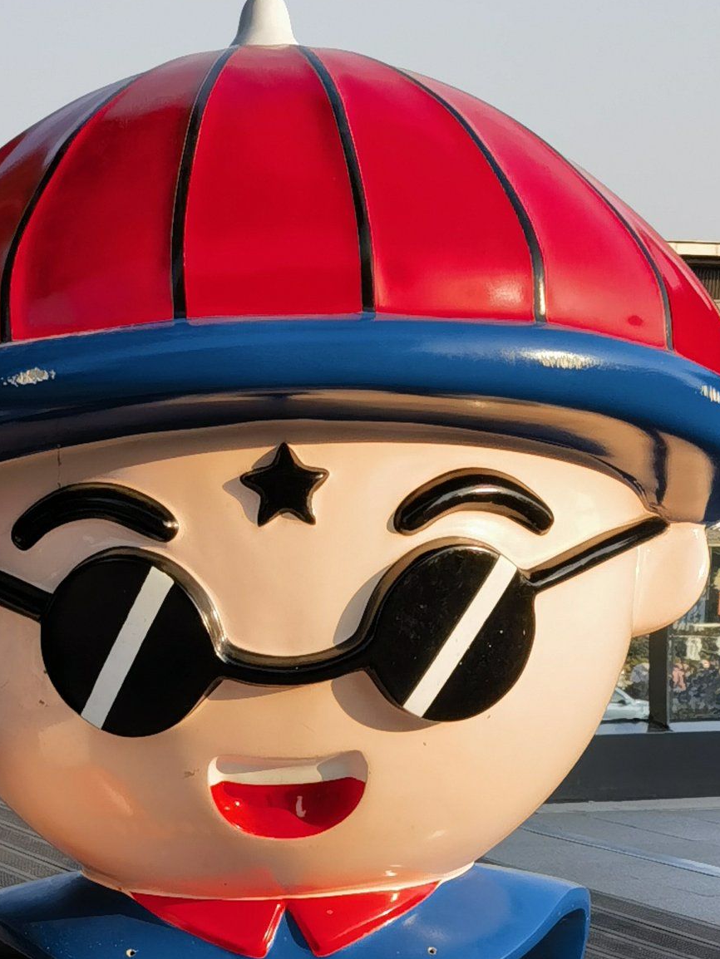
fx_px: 2689
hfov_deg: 15.2
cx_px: 184
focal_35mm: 97
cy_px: 1044
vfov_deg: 19.4
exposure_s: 1/2500
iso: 50
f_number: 1.9
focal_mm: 6.67
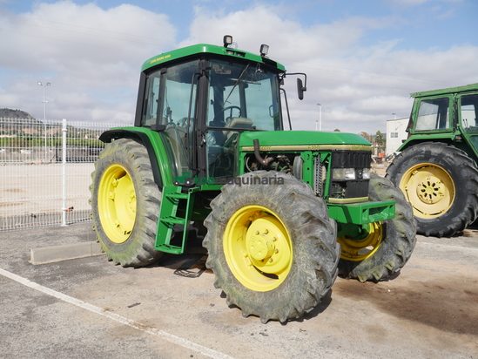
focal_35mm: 28
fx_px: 387
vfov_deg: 49.8
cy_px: 180
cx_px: 239
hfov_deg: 63.4
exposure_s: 1/800
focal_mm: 14
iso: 200
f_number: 6.3
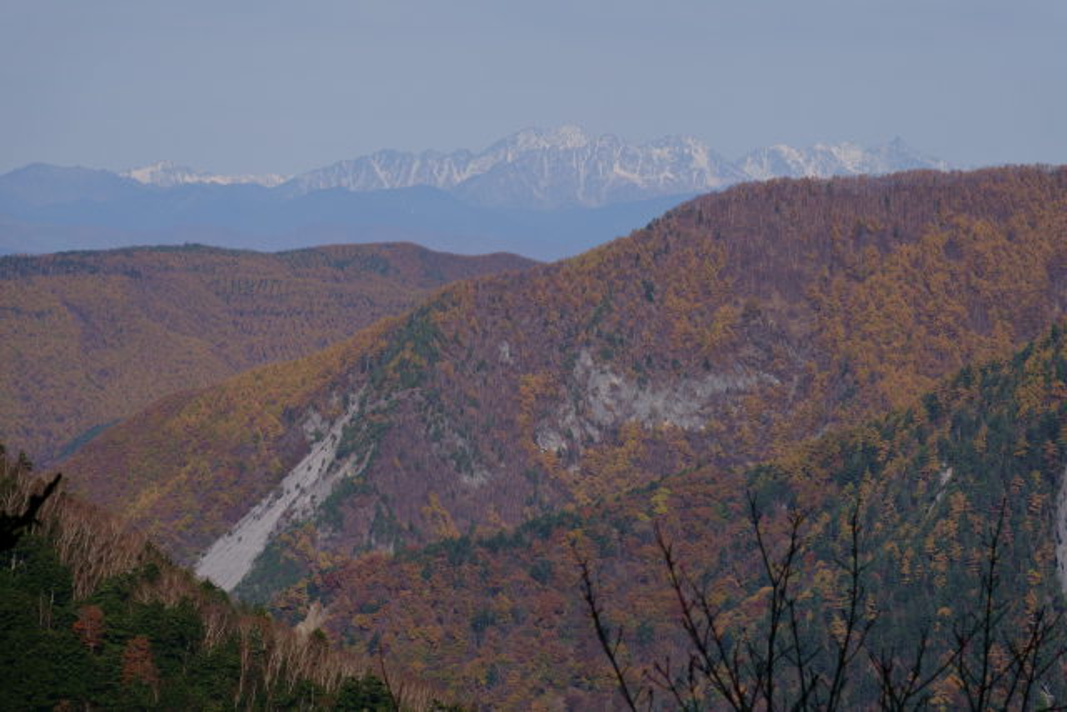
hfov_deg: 8.3
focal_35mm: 247
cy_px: 356
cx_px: 534
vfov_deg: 5.6
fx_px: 7322
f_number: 5.6
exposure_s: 1/1000
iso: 100
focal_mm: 90.45
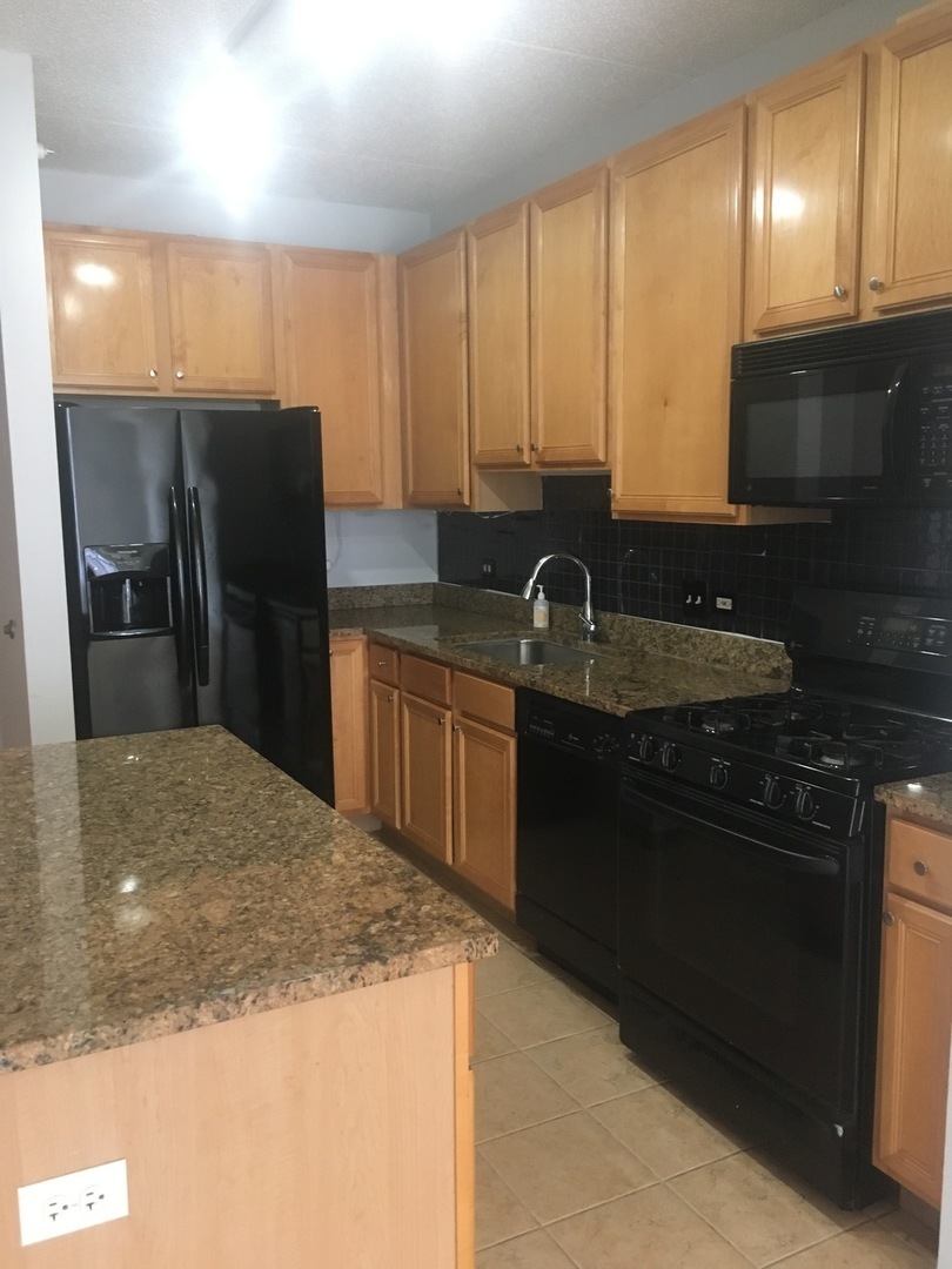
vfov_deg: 61.7
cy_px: 634
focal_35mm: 29
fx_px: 1063
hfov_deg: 48.2
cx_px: 476
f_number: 2.2
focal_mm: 4.15
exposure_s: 1/17
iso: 200
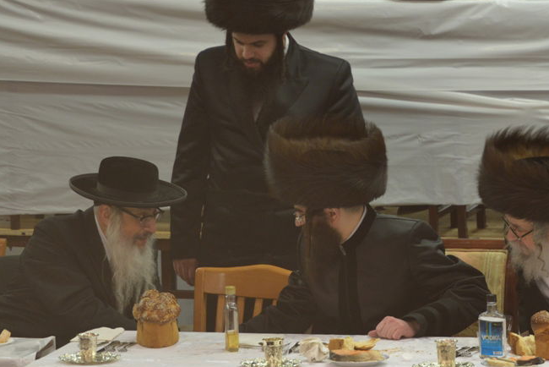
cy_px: 274
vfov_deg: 2.2
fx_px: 9611
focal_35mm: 630
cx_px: 309
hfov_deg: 3.3
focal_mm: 400
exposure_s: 1/160
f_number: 5.6
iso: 2200
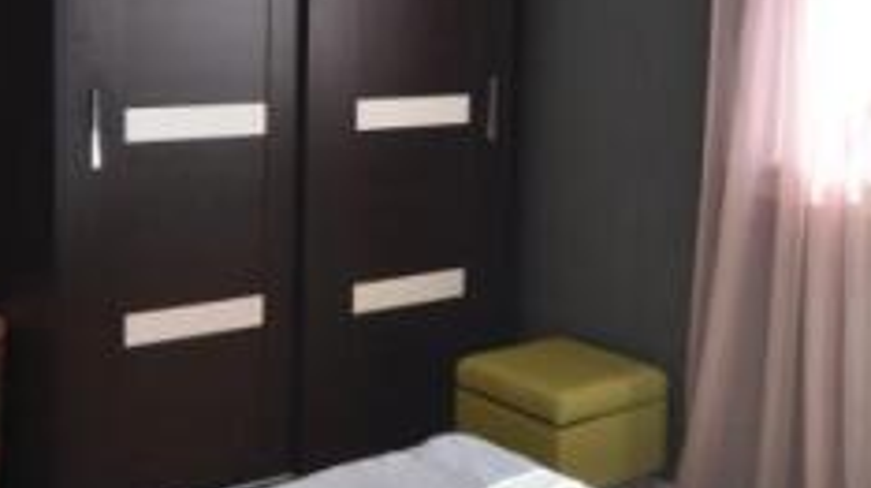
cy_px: 69
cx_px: 456
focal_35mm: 48
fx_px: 1118
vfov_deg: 24.1
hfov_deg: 42.5
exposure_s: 1/40
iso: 100
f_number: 5
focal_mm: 11
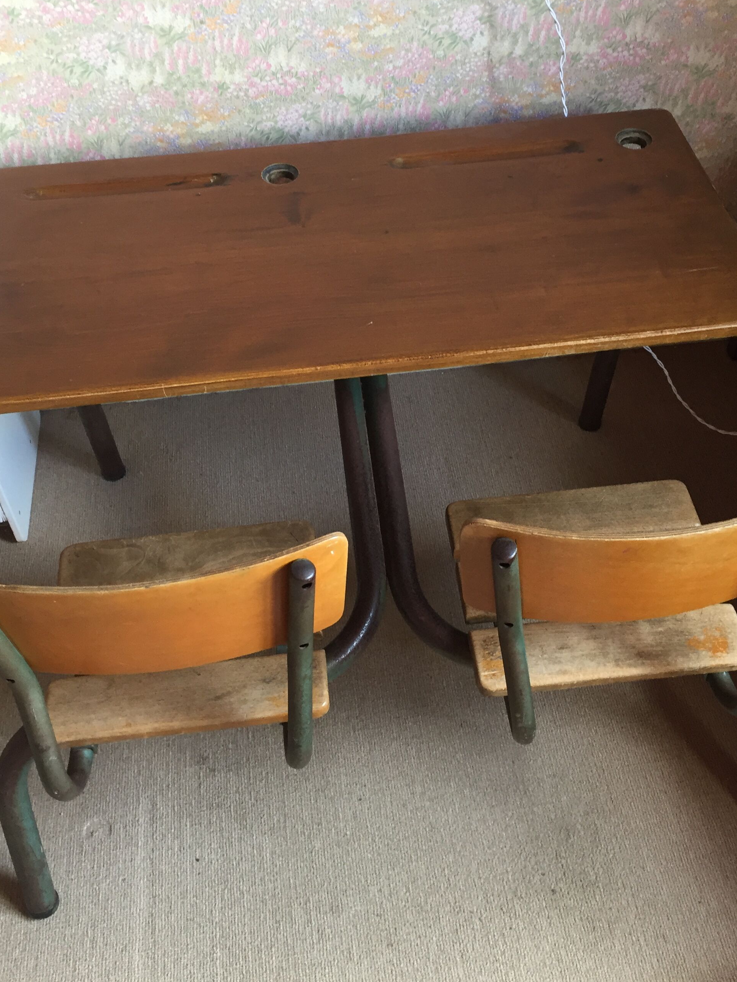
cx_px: 383
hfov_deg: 38.7
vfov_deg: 49.8
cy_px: 388
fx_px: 1050
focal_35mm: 37
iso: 125
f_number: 2.2
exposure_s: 1/33
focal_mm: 4.15
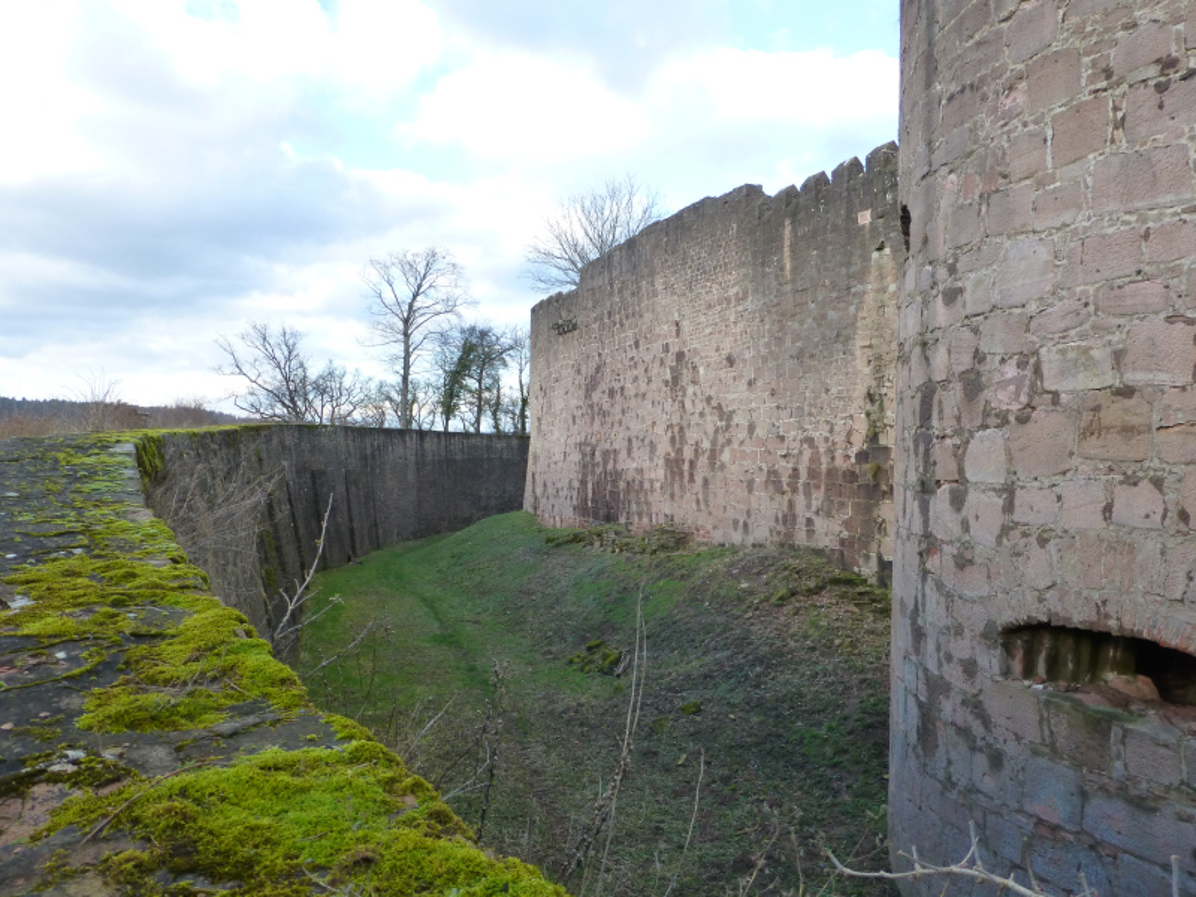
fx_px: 864
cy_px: 448
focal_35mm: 25
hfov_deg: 69.4
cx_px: 598
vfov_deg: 54.9
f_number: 4
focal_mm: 4.3
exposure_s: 1/125
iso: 160
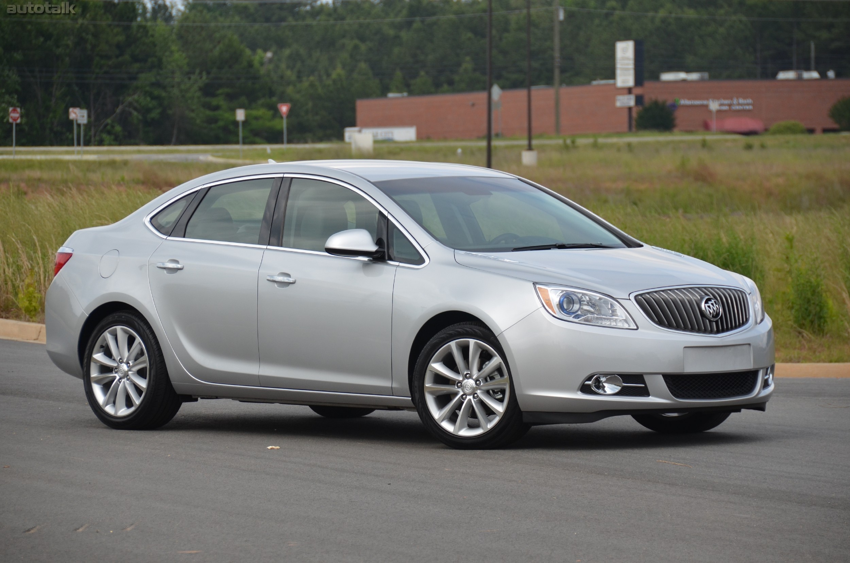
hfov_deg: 10.6
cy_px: 282
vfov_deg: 7.0
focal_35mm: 195
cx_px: 425
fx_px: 4595
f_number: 5.6
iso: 400
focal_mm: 130
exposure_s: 1/1250
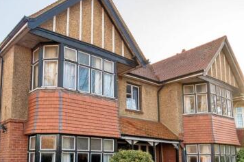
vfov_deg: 36.7
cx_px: 96
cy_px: 125
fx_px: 237
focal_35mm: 35
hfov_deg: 54.0
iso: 400
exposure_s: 1/320
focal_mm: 13
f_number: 7.1
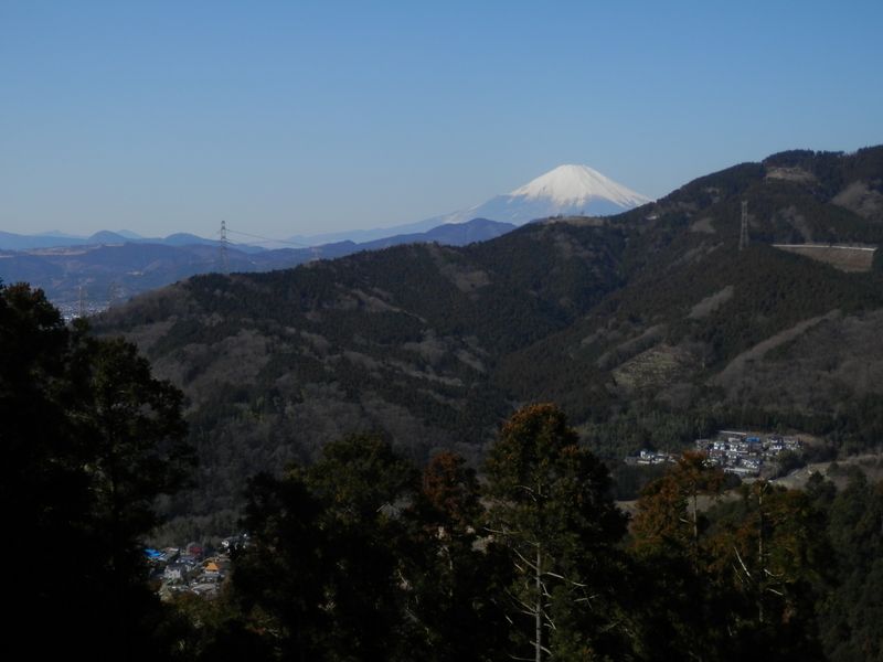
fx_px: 1250
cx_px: 442
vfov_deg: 29.7
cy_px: 331
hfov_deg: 38.9
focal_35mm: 49
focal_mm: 8.9
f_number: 11.2
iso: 80
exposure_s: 1/160
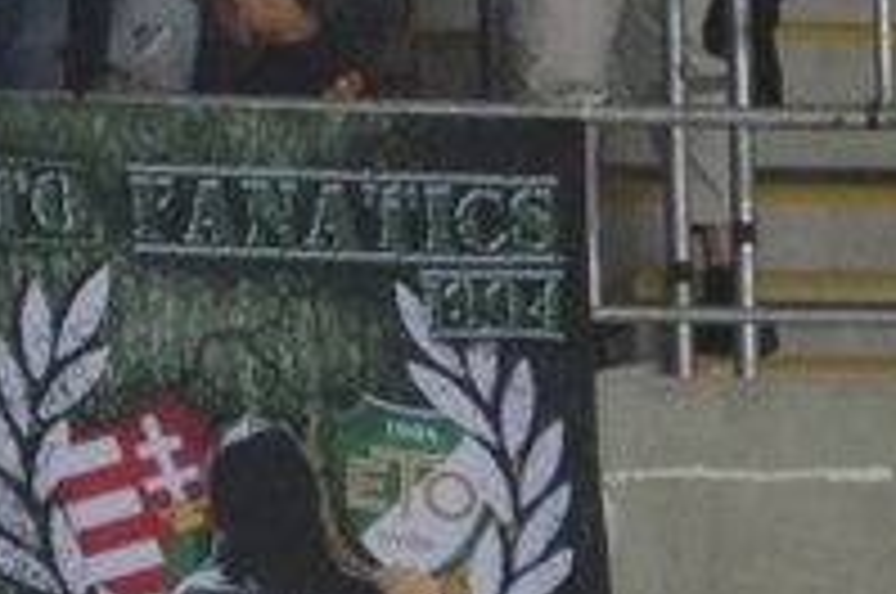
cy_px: -322
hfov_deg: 1.0
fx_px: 53847
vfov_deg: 0.6
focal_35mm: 2167
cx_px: -90
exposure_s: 1/125
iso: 1600
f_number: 5.6
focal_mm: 240
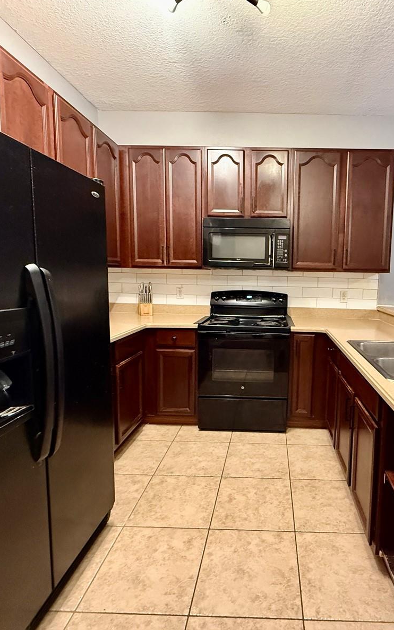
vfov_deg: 85.1
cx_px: 269
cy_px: 312
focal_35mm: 20
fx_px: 344
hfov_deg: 58.0
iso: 800
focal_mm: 2.22
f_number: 2.2
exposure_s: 1/60
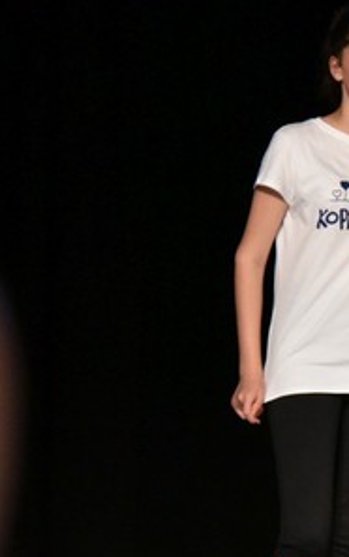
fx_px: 3206
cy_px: 312
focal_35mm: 211
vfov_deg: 9.9
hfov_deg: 6.2
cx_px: 347
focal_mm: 75
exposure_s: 1/800
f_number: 4
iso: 12800
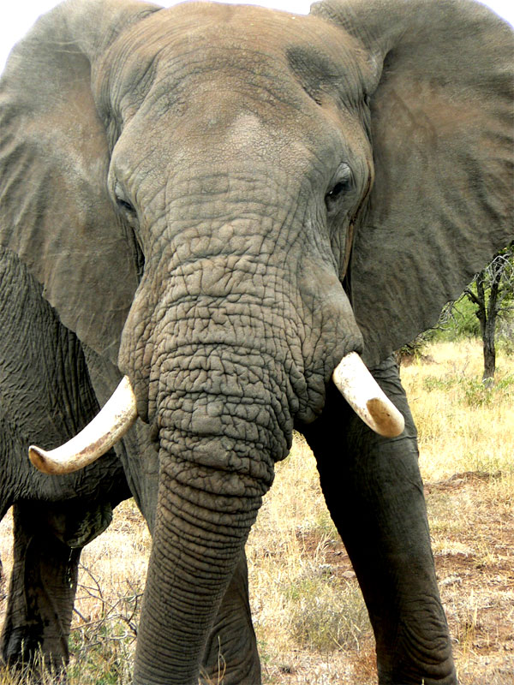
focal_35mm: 227
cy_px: 342
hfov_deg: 6.5
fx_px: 4494
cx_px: 257
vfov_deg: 8.7
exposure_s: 1/125
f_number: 4
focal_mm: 29.9
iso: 80
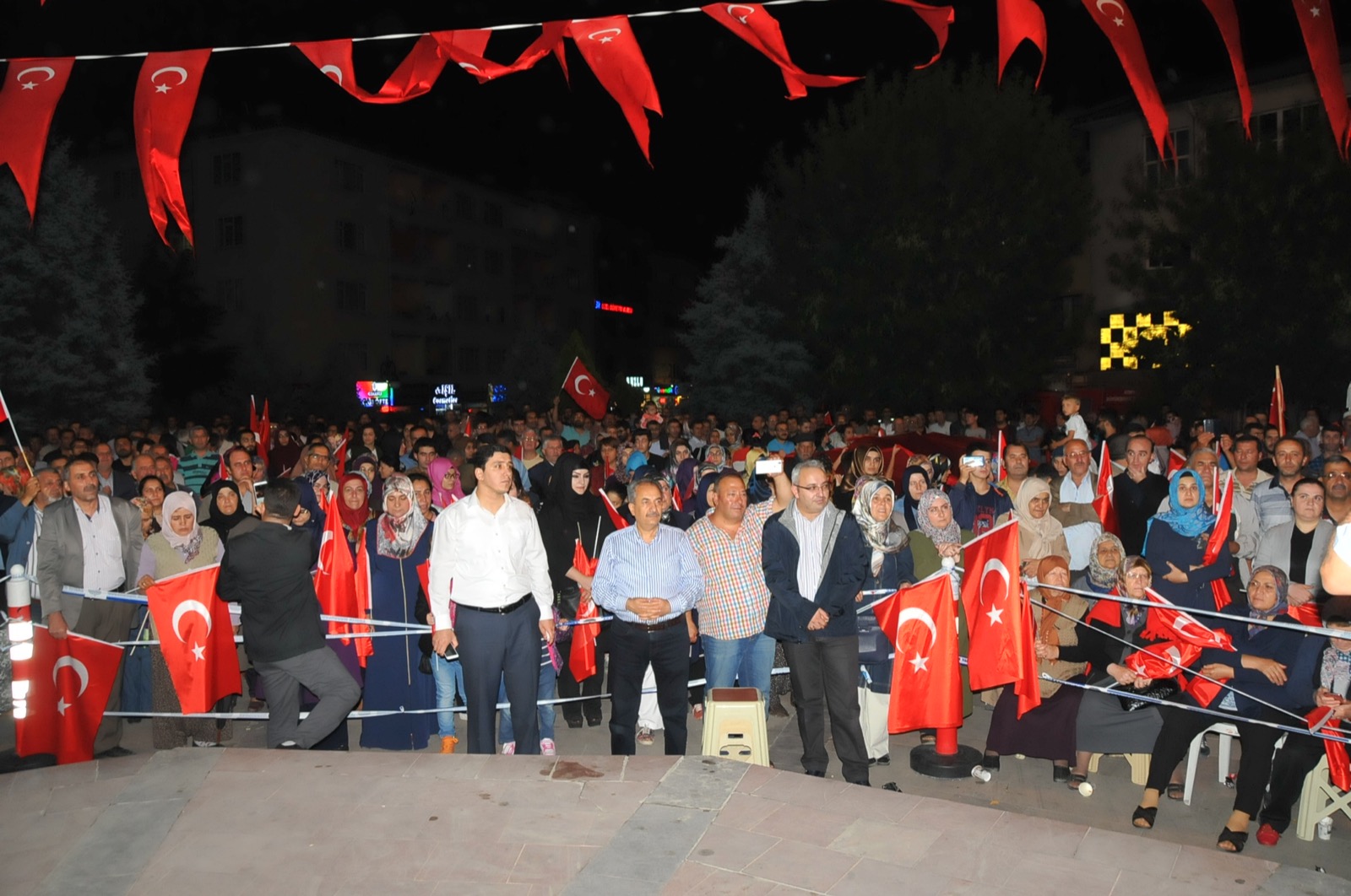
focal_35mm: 27
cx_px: 676
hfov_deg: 67.5
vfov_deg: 47.8
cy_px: 448
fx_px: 1012
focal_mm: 18
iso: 1000
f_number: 7.1
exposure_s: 1/60
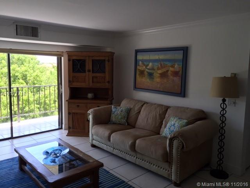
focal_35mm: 29
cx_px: 125
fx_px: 209
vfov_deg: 48.2
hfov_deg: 61.7
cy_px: 94
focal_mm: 4.15
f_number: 2.2
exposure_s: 1/120
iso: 40
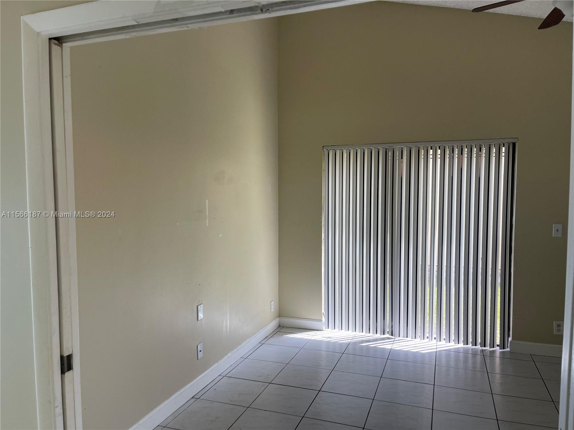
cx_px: 287
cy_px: 215
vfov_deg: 54.9
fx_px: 415
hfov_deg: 69.4
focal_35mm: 25
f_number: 1.6
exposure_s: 1/120
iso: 64
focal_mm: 5.1
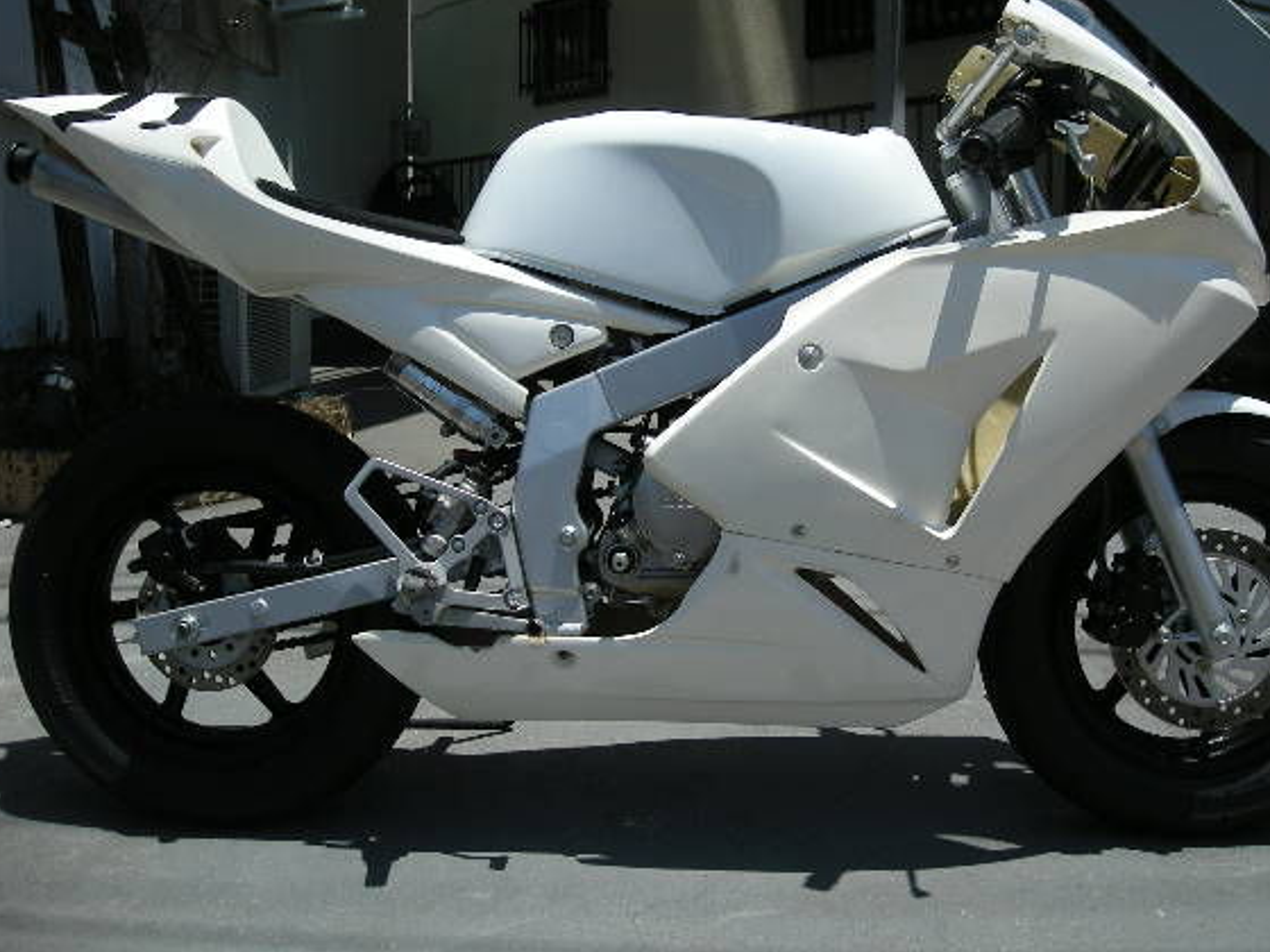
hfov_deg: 46.7
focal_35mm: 40
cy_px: 410
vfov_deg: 35.9
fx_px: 1468
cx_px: 689
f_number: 5.7
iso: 50
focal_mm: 5.7
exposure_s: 1/316
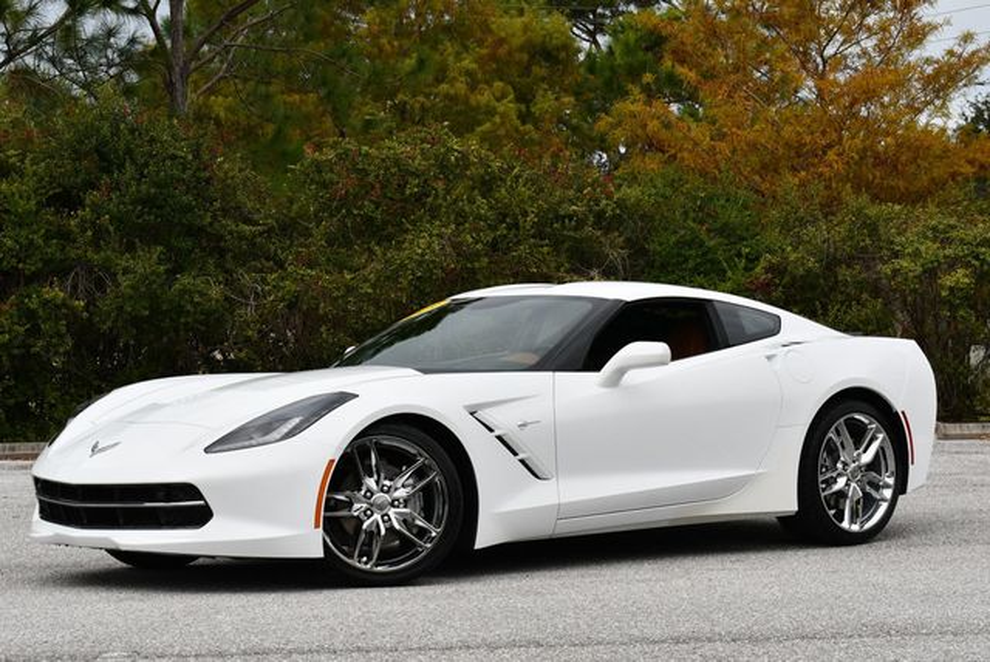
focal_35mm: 92
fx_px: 2532
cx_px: 495
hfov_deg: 22.1
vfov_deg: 14.9
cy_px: 331
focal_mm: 46
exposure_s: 1/250
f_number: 8
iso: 110
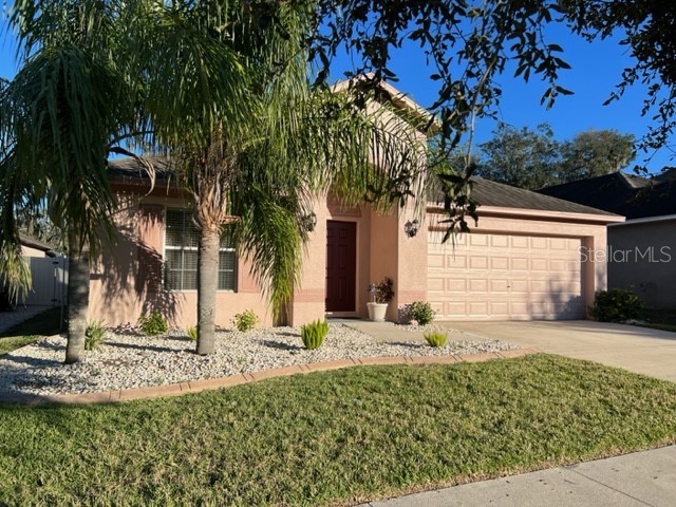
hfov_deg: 67.3
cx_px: 338
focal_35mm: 26
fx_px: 508
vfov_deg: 53.1
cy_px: 254
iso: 50
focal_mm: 5.7
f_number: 1.5
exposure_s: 1/3968
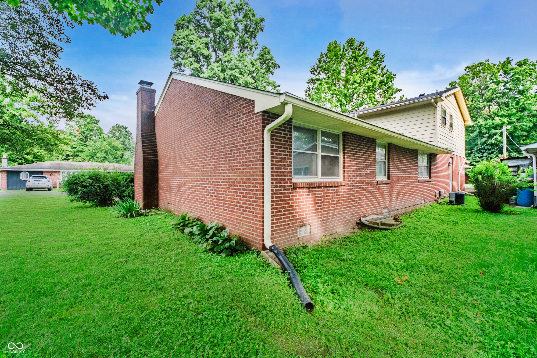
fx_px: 224
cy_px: 179
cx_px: 268
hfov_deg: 100.4
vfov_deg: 77.3
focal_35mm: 15
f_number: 4
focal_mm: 10
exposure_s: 1/640
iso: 500
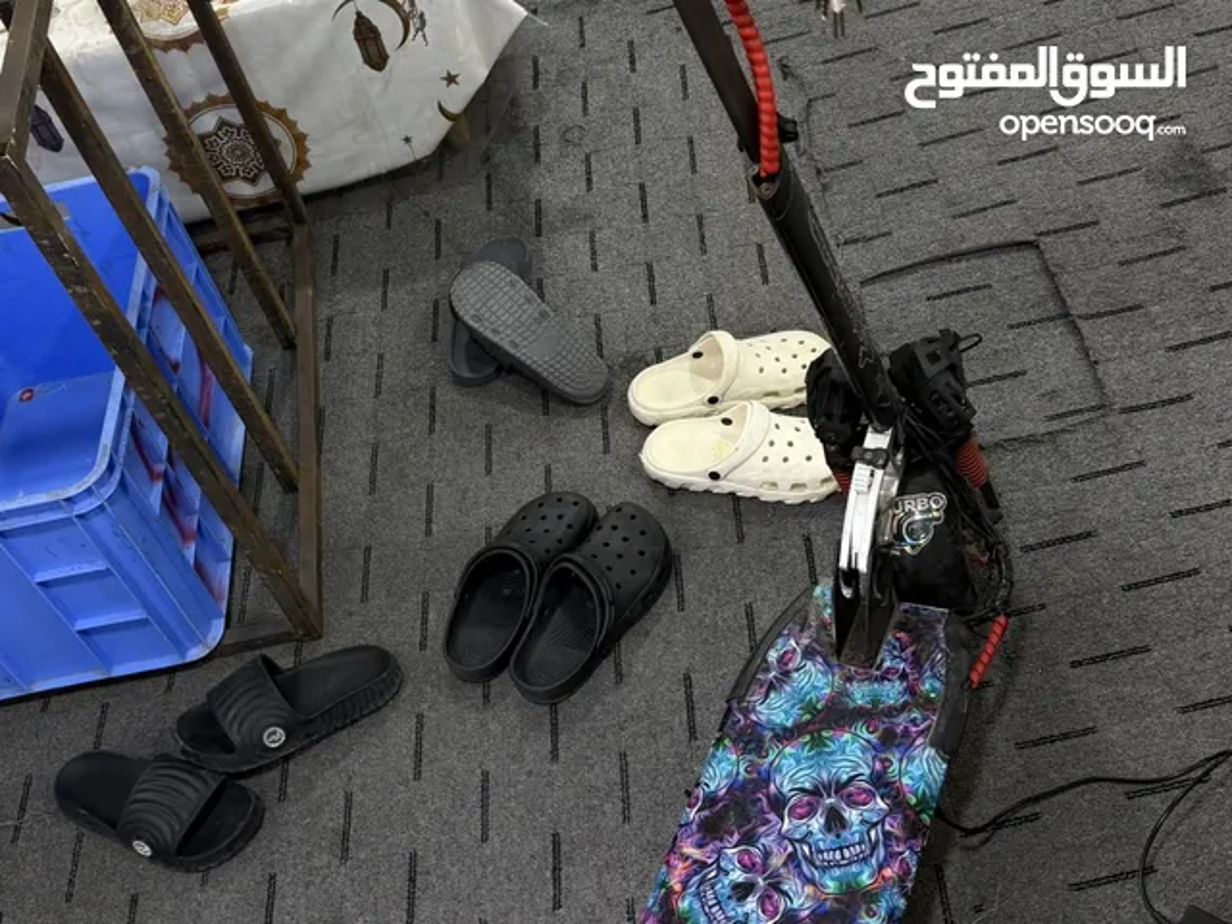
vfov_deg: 56.8
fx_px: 854
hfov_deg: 71.6
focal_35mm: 24
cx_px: 616
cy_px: 462
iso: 160
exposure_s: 1/50
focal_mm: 6.76
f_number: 1.78
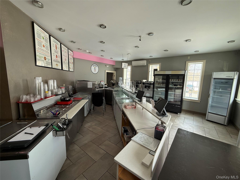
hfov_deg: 102.1
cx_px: 120
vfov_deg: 85.7
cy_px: 90
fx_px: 97
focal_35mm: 14
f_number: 2.2
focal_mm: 2.22
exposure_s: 1/99
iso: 125
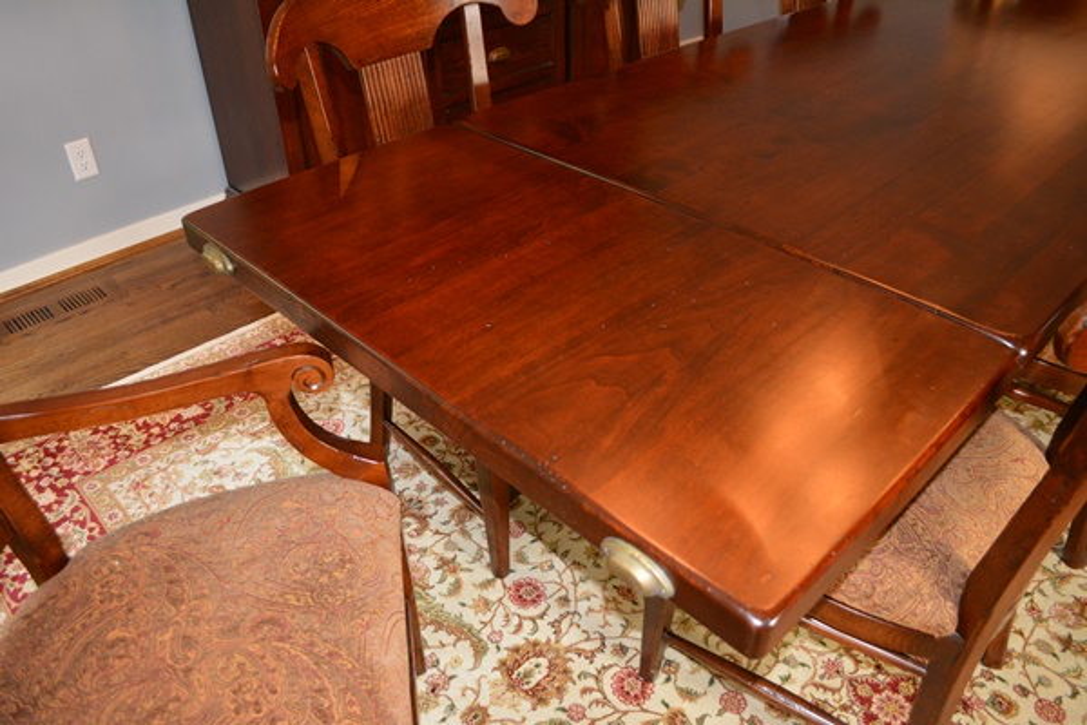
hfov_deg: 67.4
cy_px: 362
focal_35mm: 27
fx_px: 815
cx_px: 544
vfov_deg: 47.9
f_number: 3.5
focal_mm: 18
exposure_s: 1/60
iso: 1600
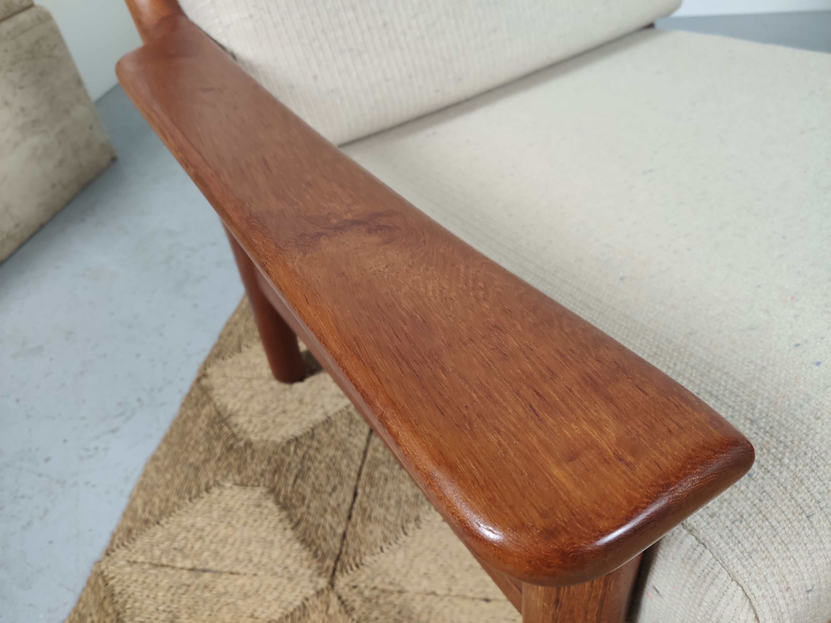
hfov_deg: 67.3
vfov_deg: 53.1
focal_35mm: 26
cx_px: 416
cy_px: 312
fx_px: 624
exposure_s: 1/100
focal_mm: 4.75
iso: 221
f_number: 1.75
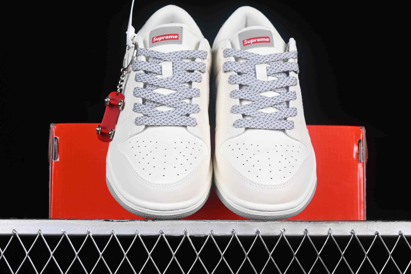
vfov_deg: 18.2
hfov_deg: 27.0
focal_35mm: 75
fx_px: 856
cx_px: 206
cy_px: 137
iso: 160
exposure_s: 1/80
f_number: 8
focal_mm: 50
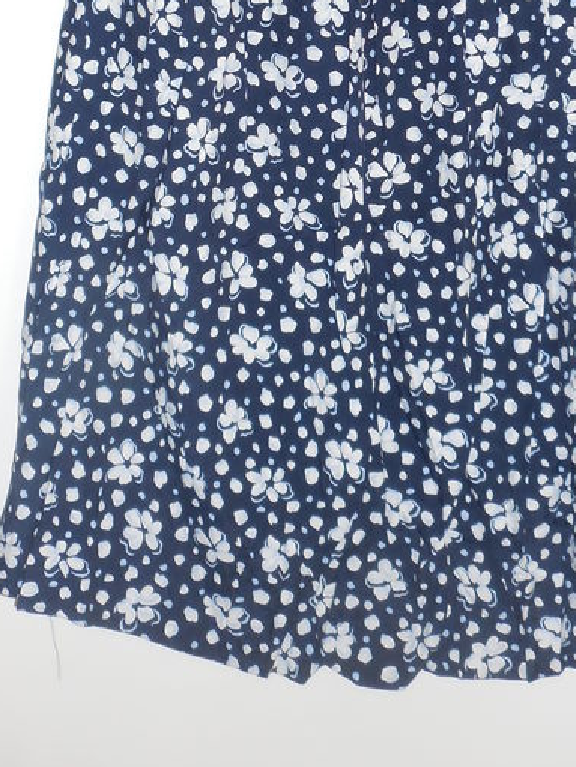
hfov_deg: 29.6
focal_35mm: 49
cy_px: 105
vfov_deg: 36.9
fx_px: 1086
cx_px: 350
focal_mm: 4.5
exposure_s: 1/25
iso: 200
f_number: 3.7
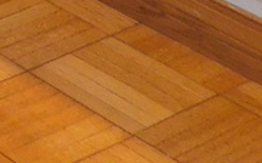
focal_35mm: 192
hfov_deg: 9.3
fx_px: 1370
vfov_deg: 5.8
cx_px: -440
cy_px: -485
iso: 200
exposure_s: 1/30
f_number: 3
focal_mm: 4
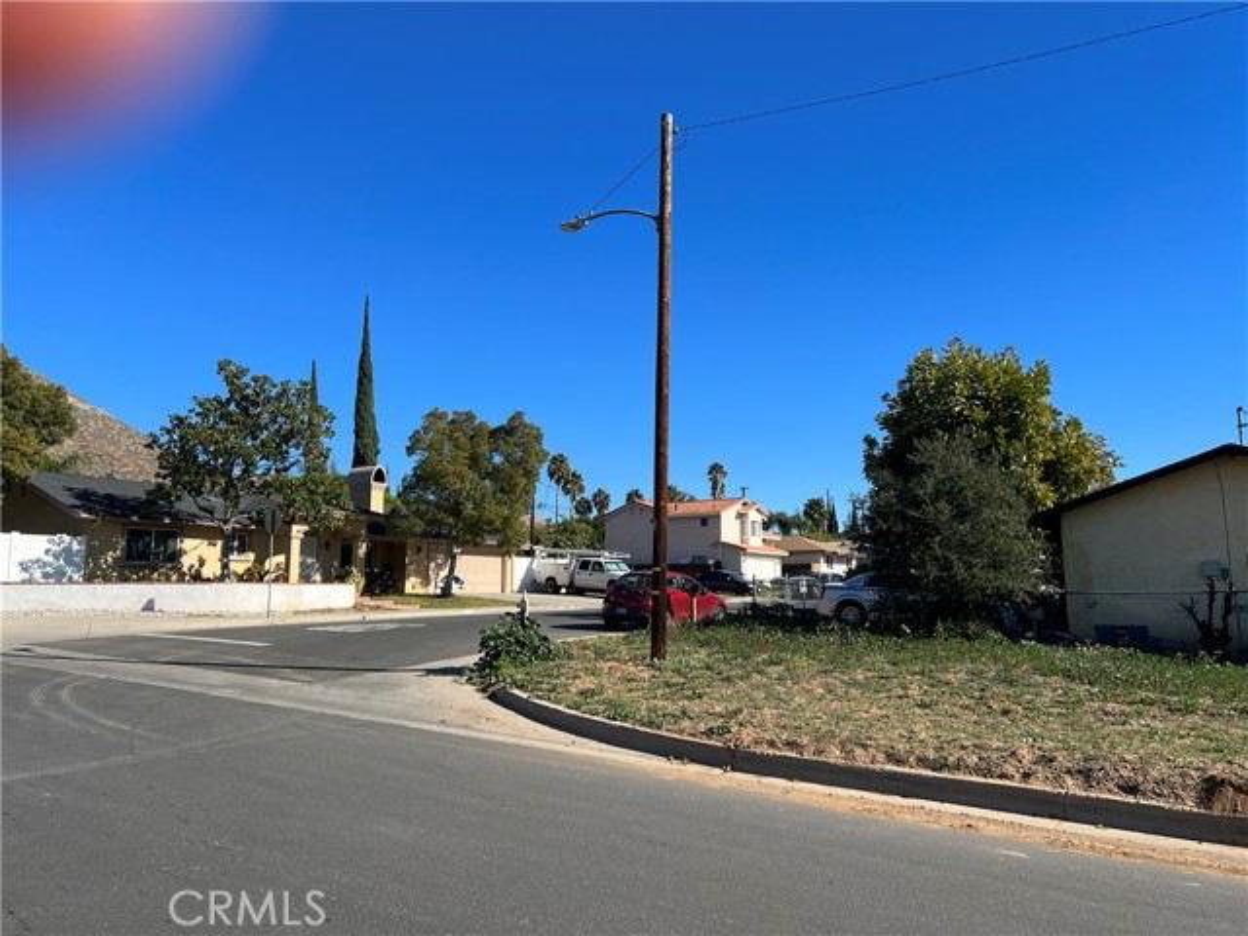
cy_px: 468
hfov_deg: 67.3
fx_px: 937
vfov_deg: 53.1
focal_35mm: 26
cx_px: 624
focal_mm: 5.7
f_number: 1.5
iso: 50
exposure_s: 1/3968
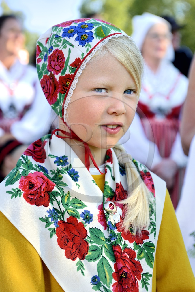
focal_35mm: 70
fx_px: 569
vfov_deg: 28.8
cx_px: 98
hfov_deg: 19.4
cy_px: 146
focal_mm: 70
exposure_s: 1/250
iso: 200
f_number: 4.5
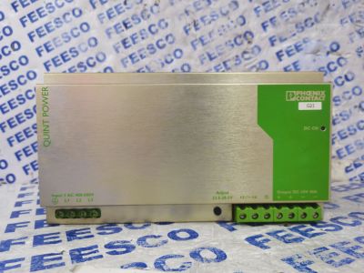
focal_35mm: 26
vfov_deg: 53.1
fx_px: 273
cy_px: 136
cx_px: 182
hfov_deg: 67.3
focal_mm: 5.58
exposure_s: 1/40
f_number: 1.8
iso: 500
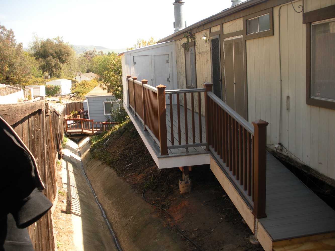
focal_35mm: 36
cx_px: 168
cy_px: 126
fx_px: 348
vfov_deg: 39.7
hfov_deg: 51.4
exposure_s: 1/188
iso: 64
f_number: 3.5
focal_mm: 6.3
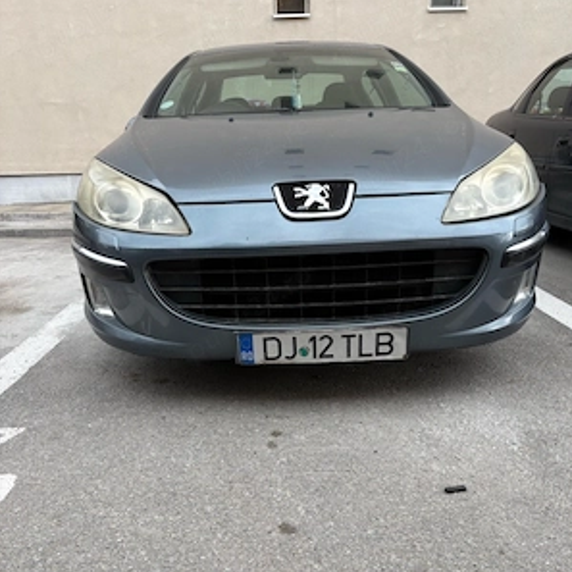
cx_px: 287
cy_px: 337
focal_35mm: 31
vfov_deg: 52.2
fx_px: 580
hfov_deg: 52.5
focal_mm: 5.96
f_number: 1.6
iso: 40
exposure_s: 1/239
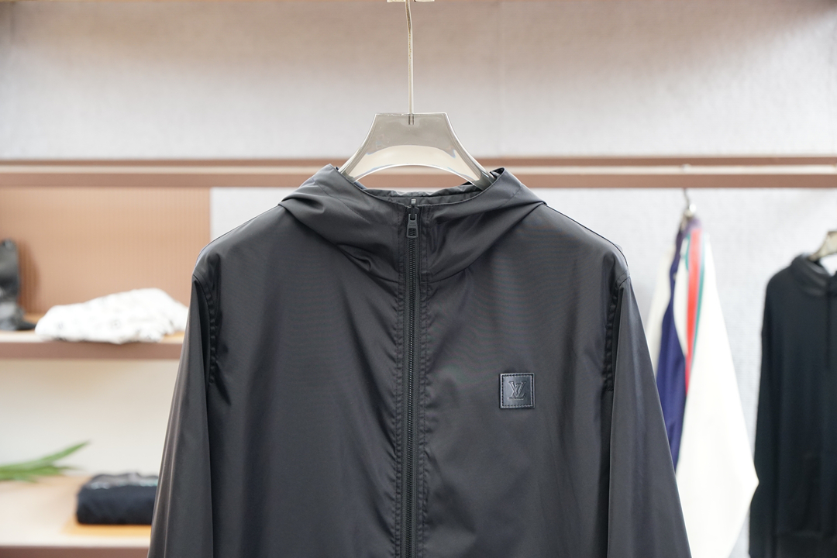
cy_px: 279
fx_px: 1813
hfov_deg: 26.0
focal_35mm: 78
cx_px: 418
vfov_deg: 17.5
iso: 800
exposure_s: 1/125
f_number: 4
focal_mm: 52
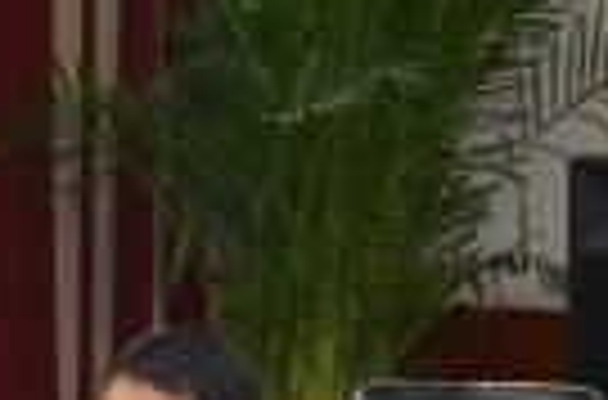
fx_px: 4595
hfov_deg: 7.5
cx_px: 9
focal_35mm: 273
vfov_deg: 5.0
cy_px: 189
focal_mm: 24
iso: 800
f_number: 3.8
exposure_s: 1/60
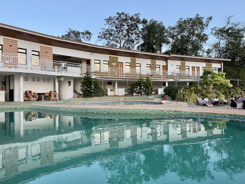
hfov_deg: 71.6
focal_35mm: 24
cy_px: 92
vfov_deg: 56.8
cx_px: 122
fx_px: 170
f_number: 1.78
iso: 80
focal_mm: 6.76
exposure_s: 1/440
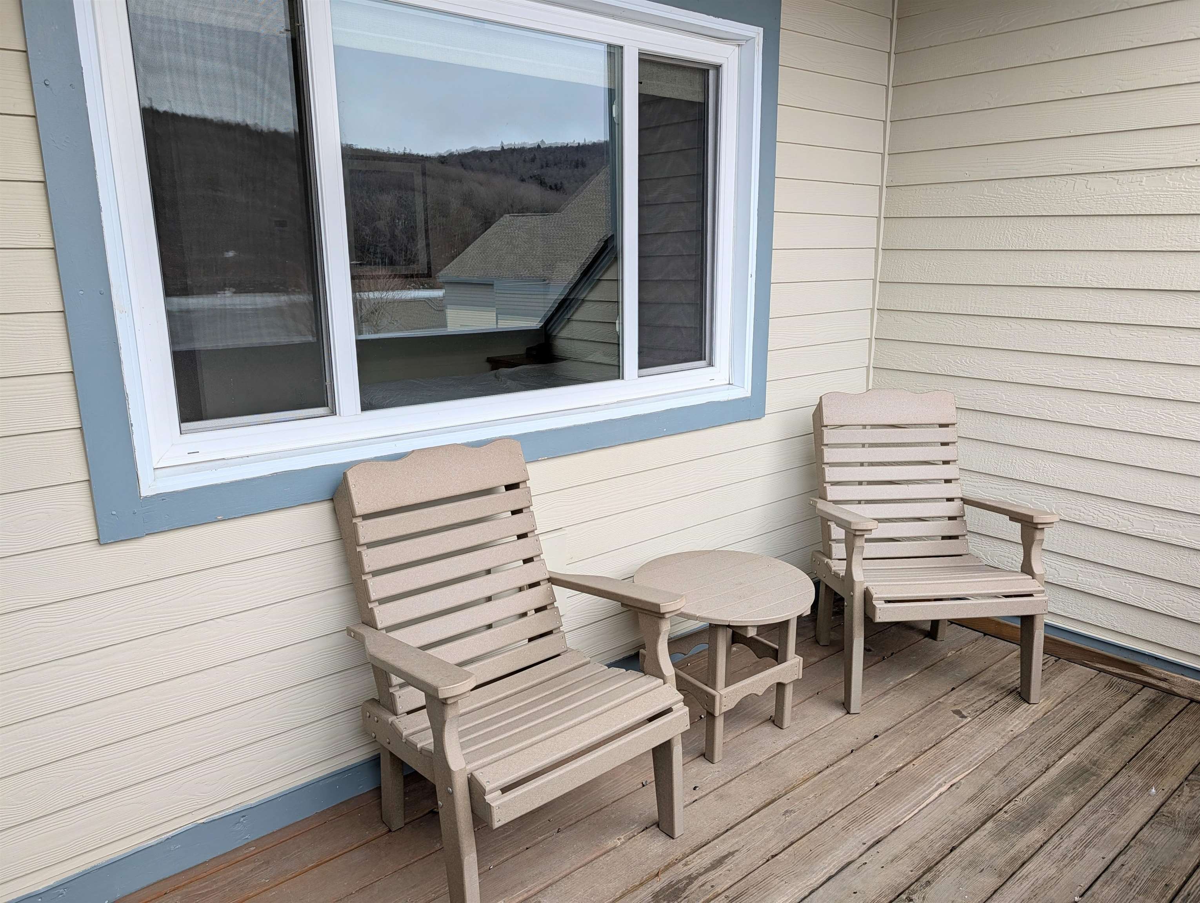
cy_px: 452
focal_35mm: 24
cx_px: 600
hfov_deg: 71.5
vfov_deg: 56.9
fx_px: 833
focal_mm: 6.9
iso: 25
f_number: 1.68
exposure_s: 1/563
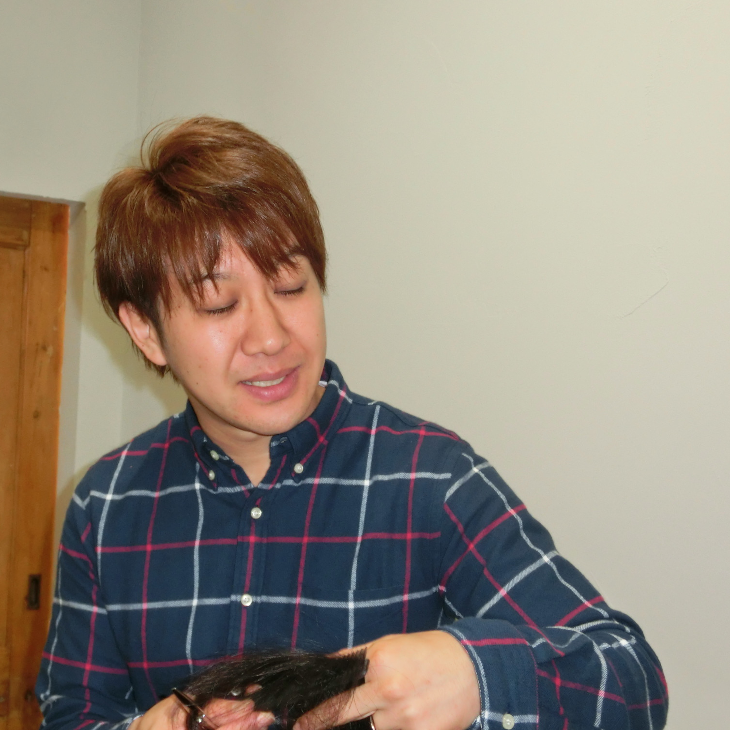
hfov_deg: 35.2
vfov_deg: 35.4
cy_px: 365
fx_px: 1145
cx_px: 275
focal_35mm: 48
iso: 400
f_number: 4
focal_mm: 7.15
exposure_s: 1/40
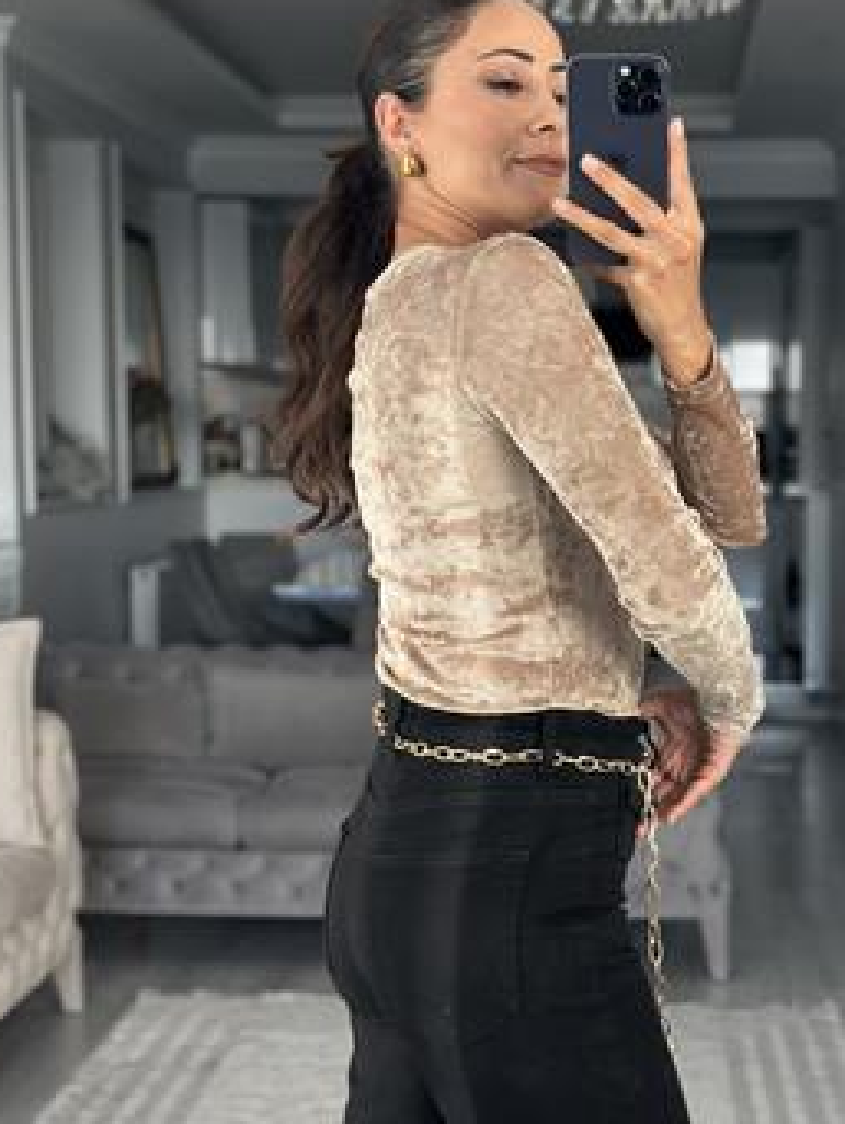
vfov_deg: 27.4
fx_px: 2308
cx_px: 523
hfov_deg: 20.7
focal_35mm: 71
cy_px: 588
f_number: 1.78
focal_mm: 6.86
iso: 80
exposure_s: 1/224
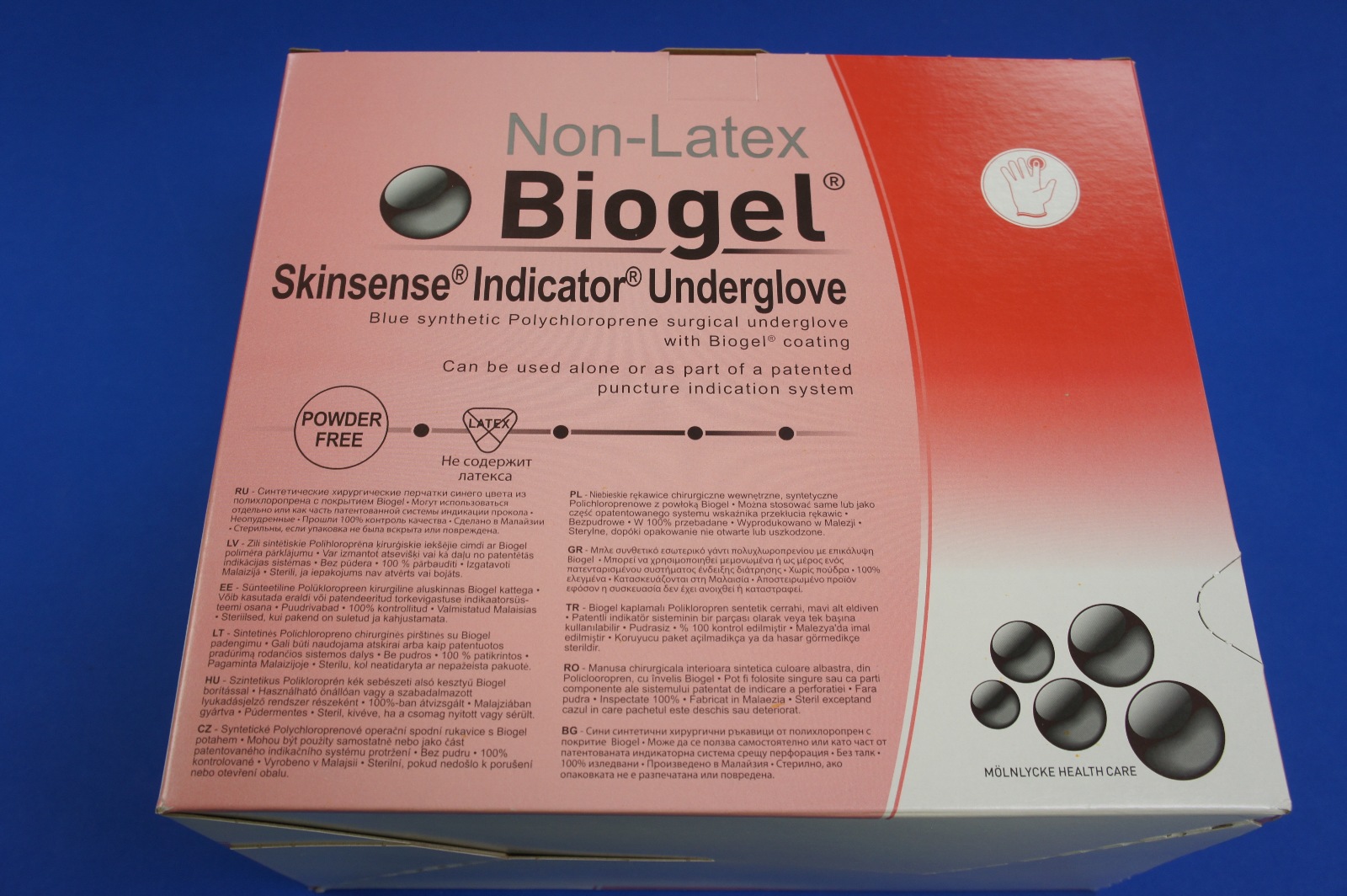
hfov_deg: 57.3
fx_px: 1234
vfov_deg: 39.9
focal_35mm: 33
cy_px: 448
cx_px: 674
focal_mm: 22
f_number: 5.6
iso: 200
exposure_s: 1/20
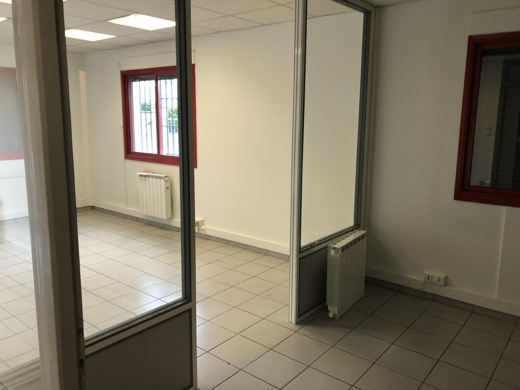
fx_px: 421
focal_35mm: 28
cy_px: 195
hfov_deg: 63.4
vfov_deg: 49.7
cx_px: 260
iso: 40
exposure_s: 1/17
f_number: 1.8
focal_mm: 3.99
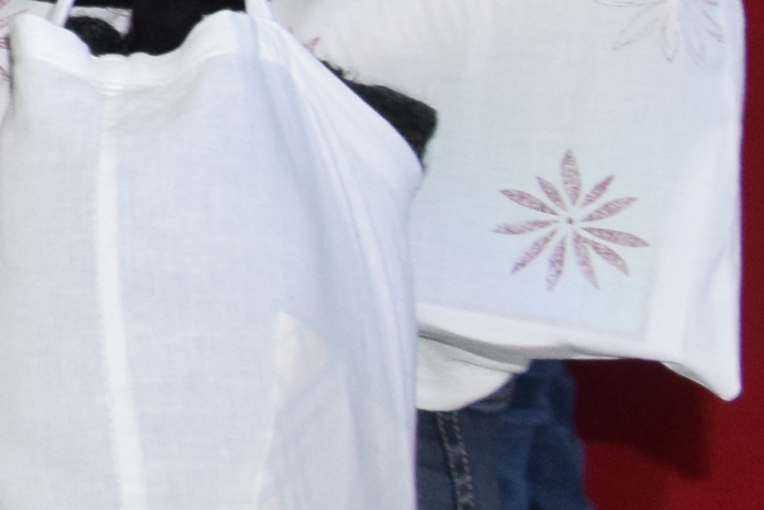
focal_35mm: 222
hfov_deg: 8.2
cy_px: -721
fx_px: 4712
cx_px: -1313
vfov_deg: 5.9
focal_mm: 24
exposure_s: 1/100
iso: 800
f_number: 5
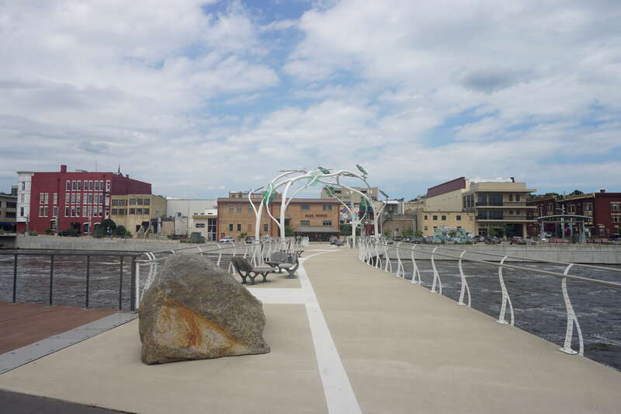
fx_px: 414
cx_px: 310
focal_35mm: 24
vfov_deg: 53.1
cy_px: 207
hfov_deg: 73.8
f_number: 11
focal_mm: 16
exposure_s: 1/200
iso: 100
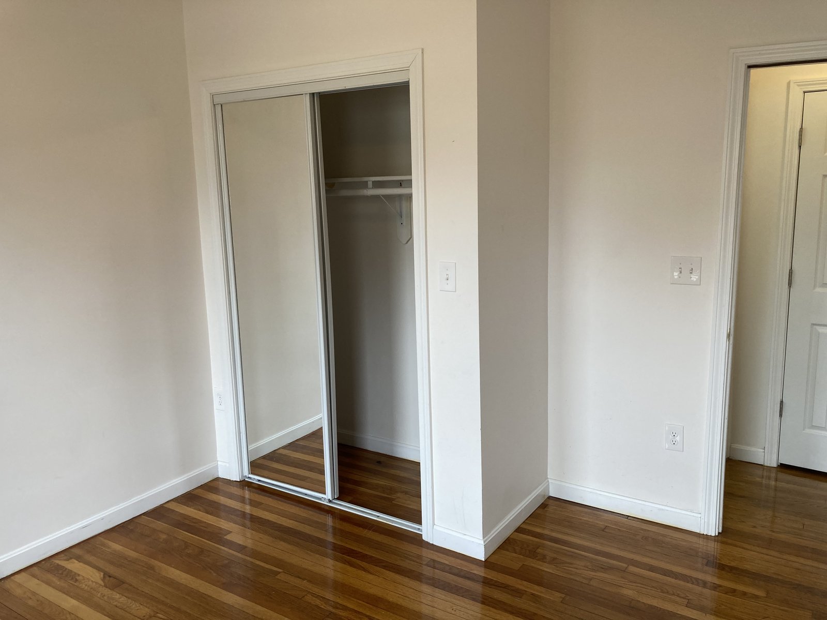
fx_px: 669
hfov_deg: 63.4
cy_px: 310
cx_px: 414
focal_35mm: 28
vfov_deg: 49.7
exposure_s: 1/120
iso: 50
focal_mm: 3.99
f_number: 1.8
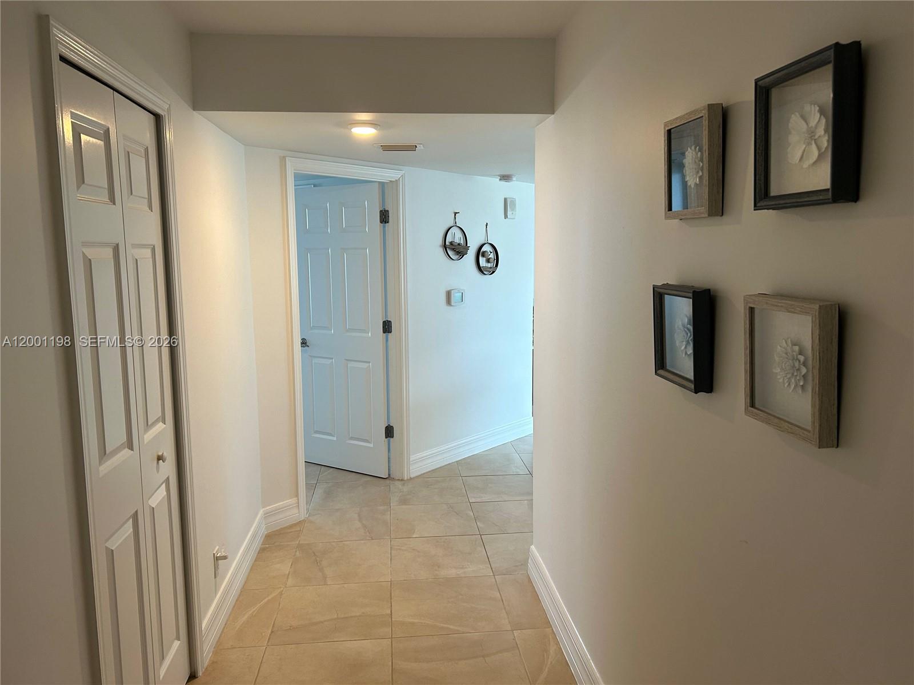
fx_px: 687
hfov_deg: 67.3
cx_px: 457
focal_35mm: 26
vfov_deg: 53.1
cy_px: 342
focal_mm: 5.7
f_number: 1.5
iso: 125
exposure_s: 1/120
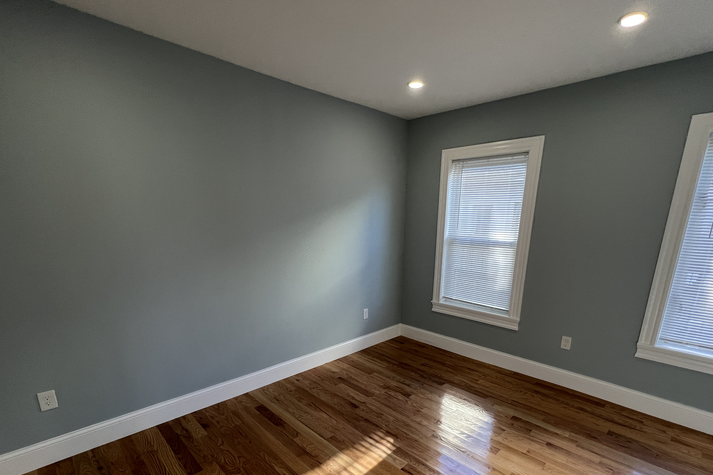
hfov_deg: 96.7
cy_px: 310
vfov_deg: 71.9
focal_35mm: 16
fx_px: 317
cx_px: 367
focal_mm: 1.57
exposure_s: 1/120
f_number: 1.8
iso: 160
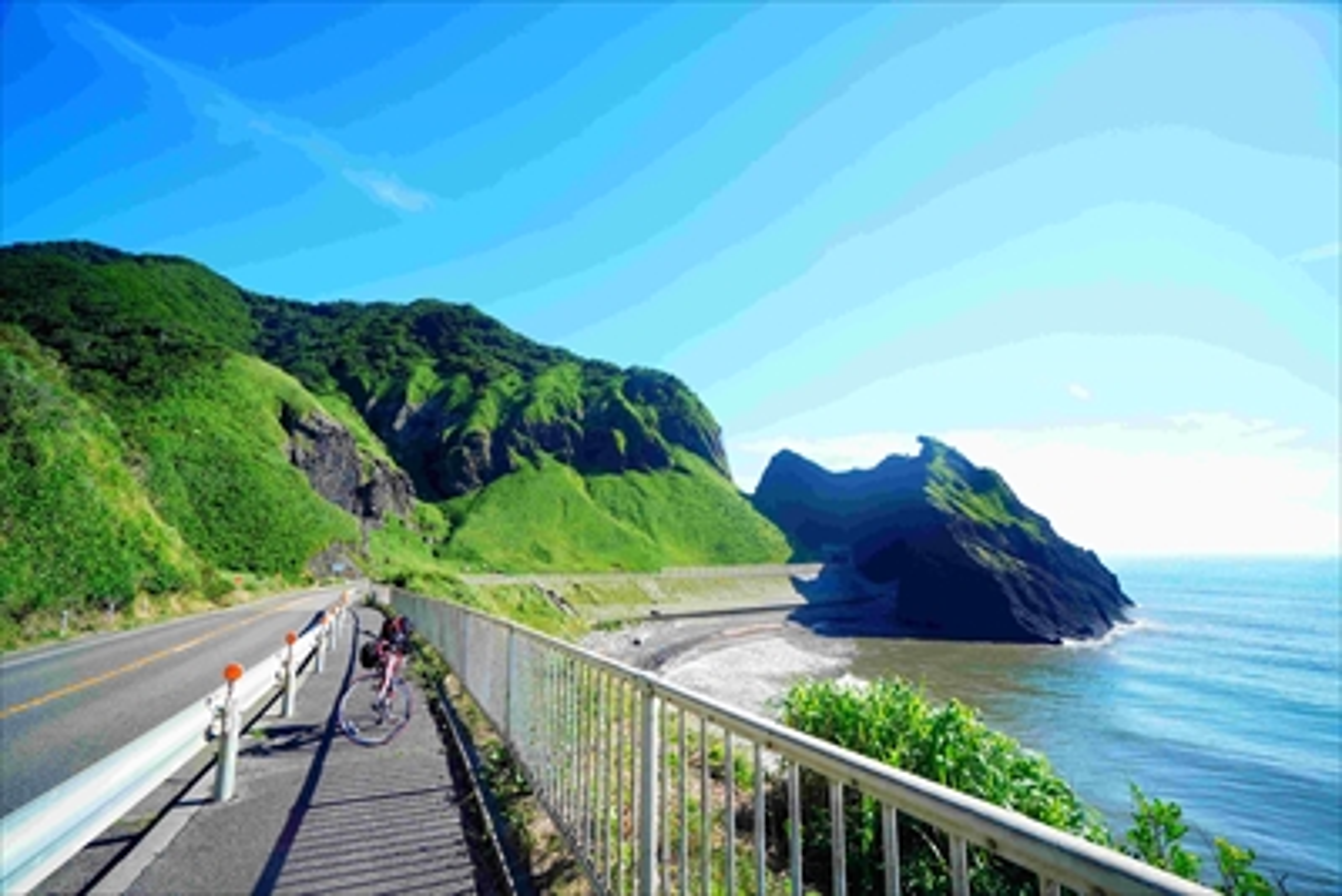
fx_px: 559
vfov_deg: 77.4
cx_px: 671
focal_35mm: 15
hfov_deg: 100.4
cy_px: 448
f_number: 8
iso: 100
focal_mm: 10
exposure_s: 1/200
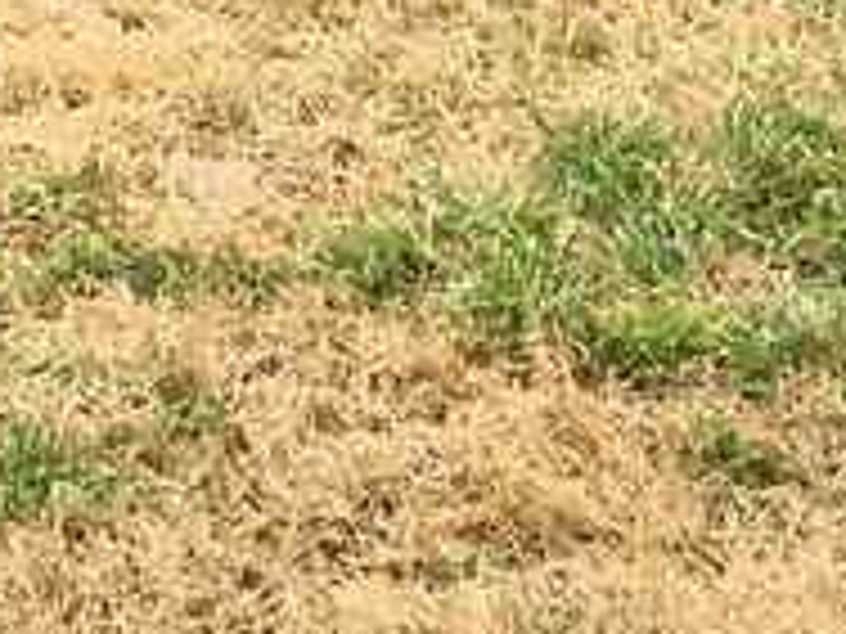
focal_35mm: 222
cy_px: -935
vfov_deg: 6.4
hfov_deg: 8.8
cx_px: 1089
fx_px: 5426
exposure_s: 1/207
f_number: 2.2
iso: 25
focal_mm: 4.15
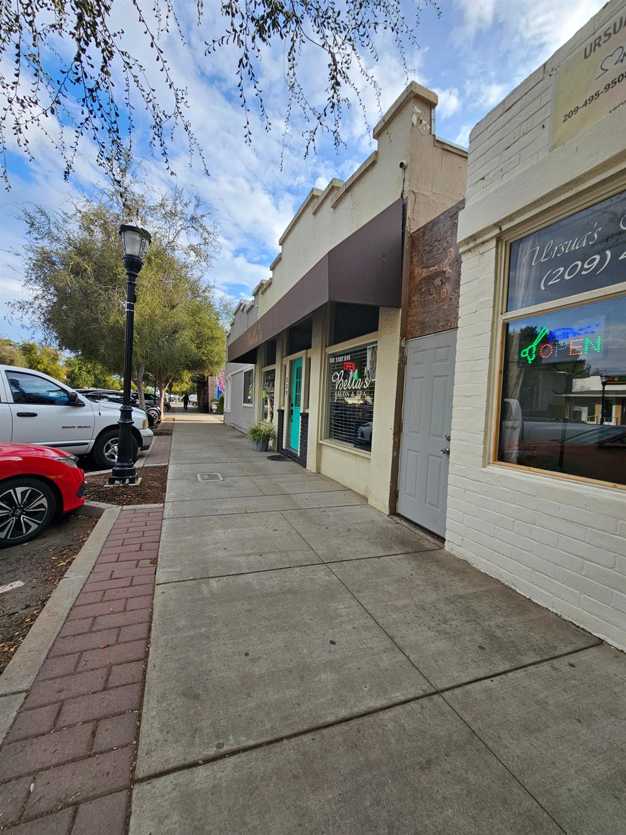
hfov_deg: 89.9
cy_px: 418
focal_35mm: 13
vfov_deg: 106.2
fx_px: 313
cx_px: 313
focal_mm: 2.2
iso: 50
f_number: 2.2
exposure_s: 1/942
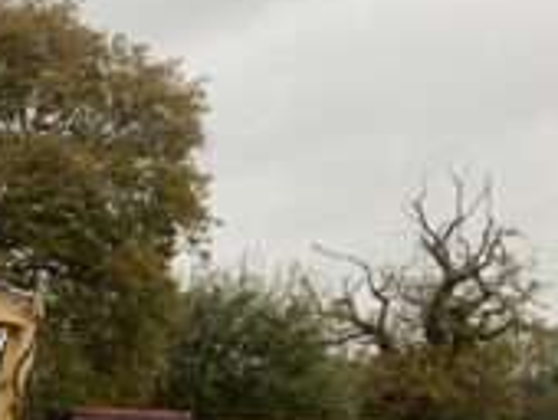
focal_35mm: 109
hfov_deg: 15.7
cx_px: -414
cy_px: 607
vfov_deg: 13.0
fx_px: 1760
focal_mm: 3
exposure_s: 1/122
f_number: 1.8
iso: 20
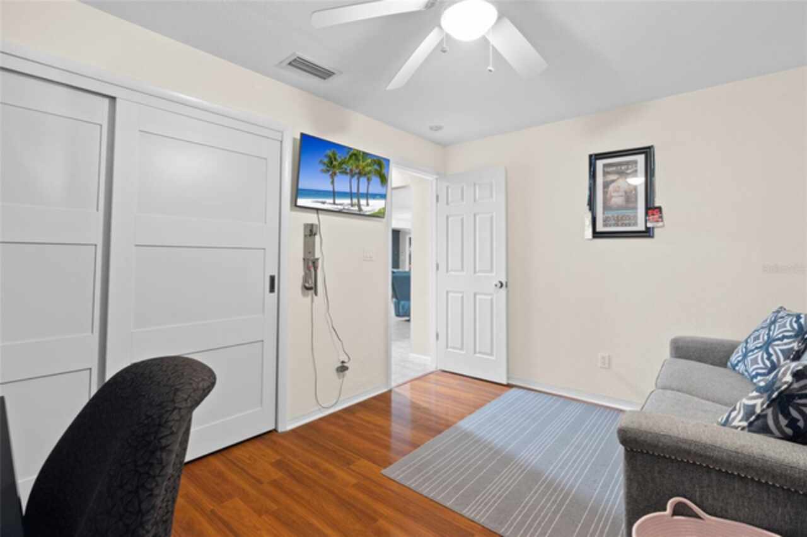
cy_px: 268
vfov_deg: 73.7
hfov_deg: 96.8
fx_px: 358
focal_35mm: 16
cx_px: 404
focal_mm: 16
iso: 250
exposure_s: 6
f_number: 9
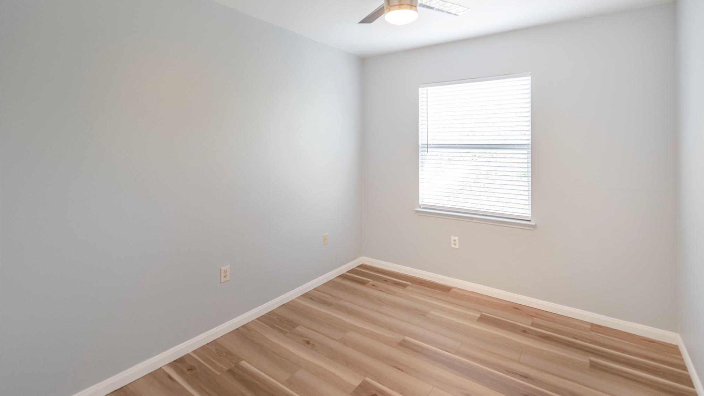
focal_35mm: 17
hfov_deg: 95.9
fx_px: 317
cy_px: 190
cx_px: 356
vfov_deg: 63.9
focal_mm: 16
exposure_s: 1/50
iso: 500
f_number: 3.5
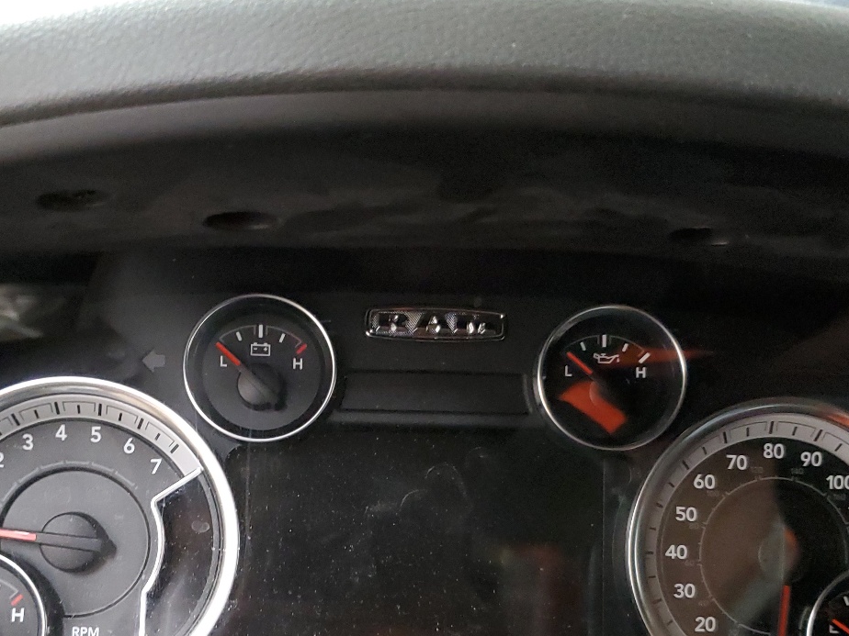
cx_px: 396
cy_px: 490
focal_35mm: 45
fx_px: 1104
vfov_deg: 31.5
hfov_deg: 42.1
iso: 374
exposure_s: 1/15
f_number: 1.5
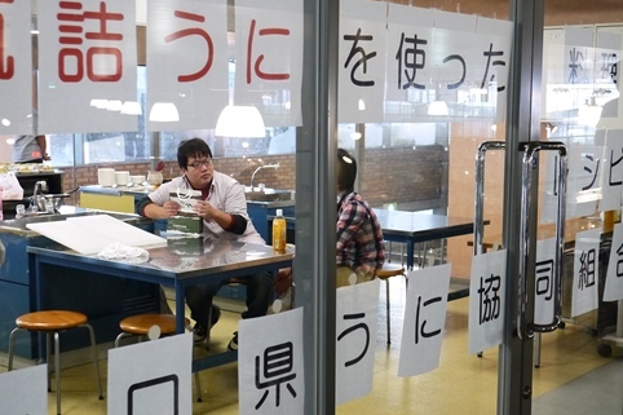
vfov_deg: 23.4
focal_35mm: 58
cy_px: 229
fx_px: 1003
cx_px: 318
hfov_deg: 34.5
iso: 1250
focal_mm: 21
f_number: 4.6
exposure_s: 1/60
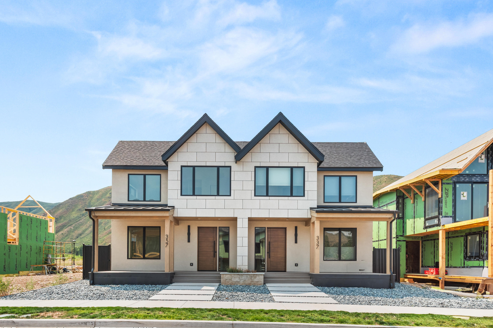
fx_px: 246
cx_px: 239
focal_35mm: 18
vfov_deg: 67.3
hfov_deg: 90.0
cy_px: 173
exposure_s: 1/250
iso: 400
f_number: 9
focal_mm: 17
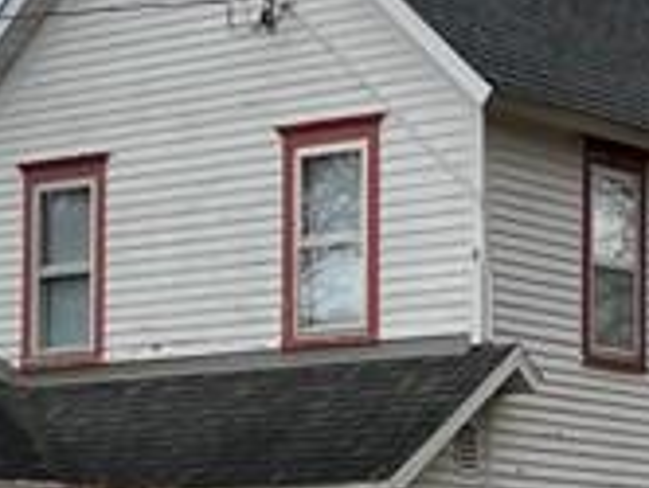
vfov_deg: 9.3
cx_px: 172
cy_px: 398
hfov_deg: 12.3
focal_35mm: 160
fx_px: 3004
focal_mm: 5.7
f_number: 1.5
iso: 50
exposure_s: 1/1311
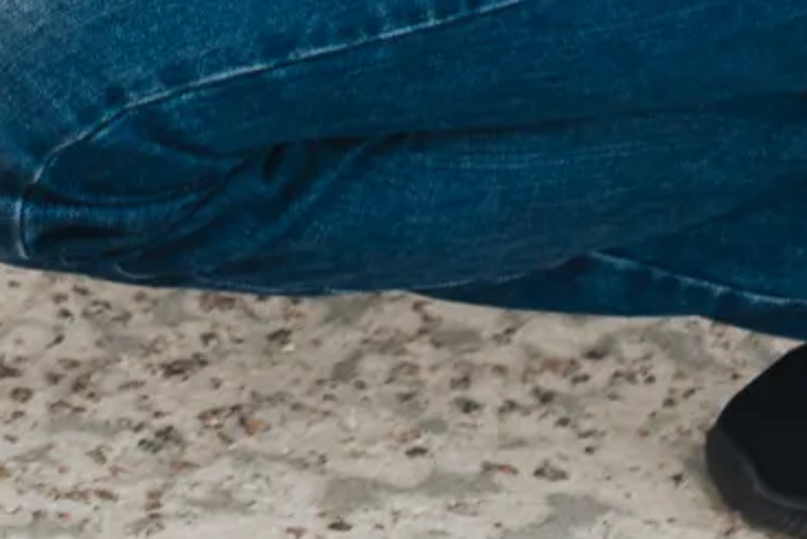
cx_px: -572
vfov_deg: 3.9
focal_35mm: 348
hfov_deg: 5.8
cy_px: -1020
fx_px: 7807
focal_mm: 50
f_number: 3.5
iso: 250
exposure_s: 1/160
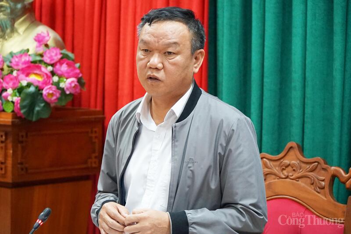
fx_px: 907
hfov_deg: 21.9
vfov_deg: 14.7
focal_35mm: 93
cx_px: 176
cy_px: 117
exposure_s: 1/100
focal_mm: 62
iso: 4000
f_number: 4
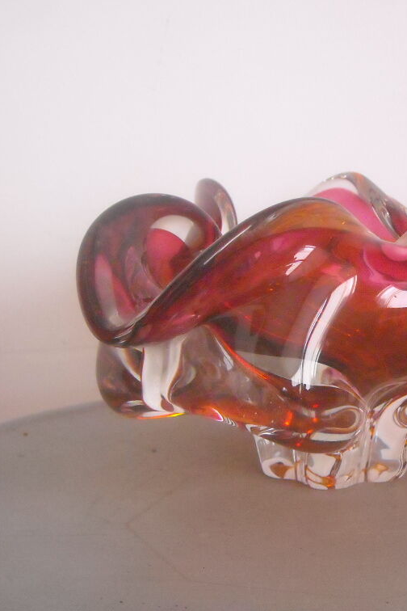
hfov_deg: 19.4
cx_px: 367
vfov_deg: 29.2
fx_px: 1170
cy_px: 302
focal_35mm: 69
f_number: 3.2
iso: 644
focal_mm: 7.92
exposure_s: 1/218
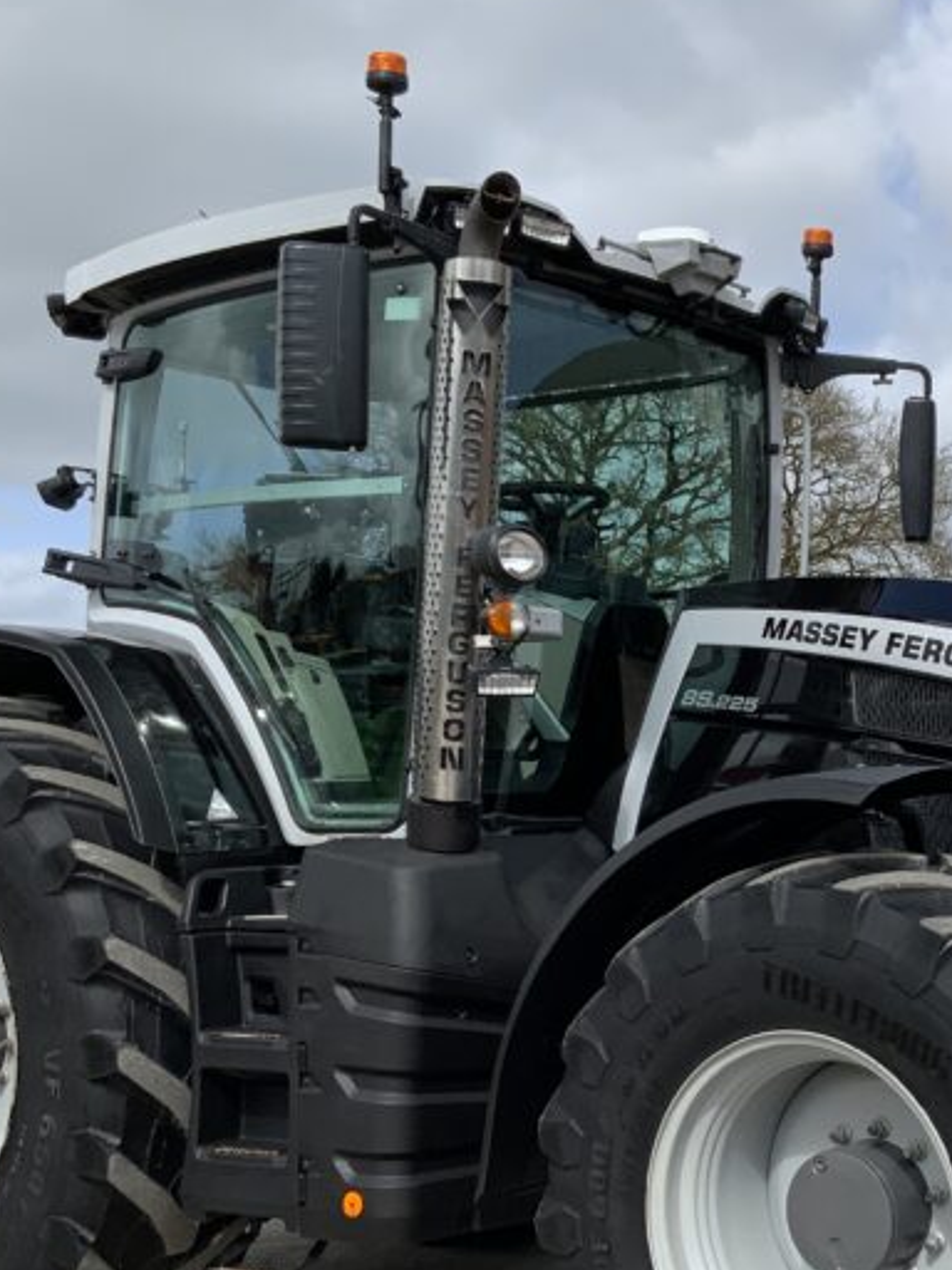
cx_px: 840
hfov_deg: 24.6
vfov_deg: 33.1
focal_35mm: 58
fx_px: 2127
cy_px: 762
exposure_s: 1/1984
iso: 16
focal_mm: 3
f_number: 1.8
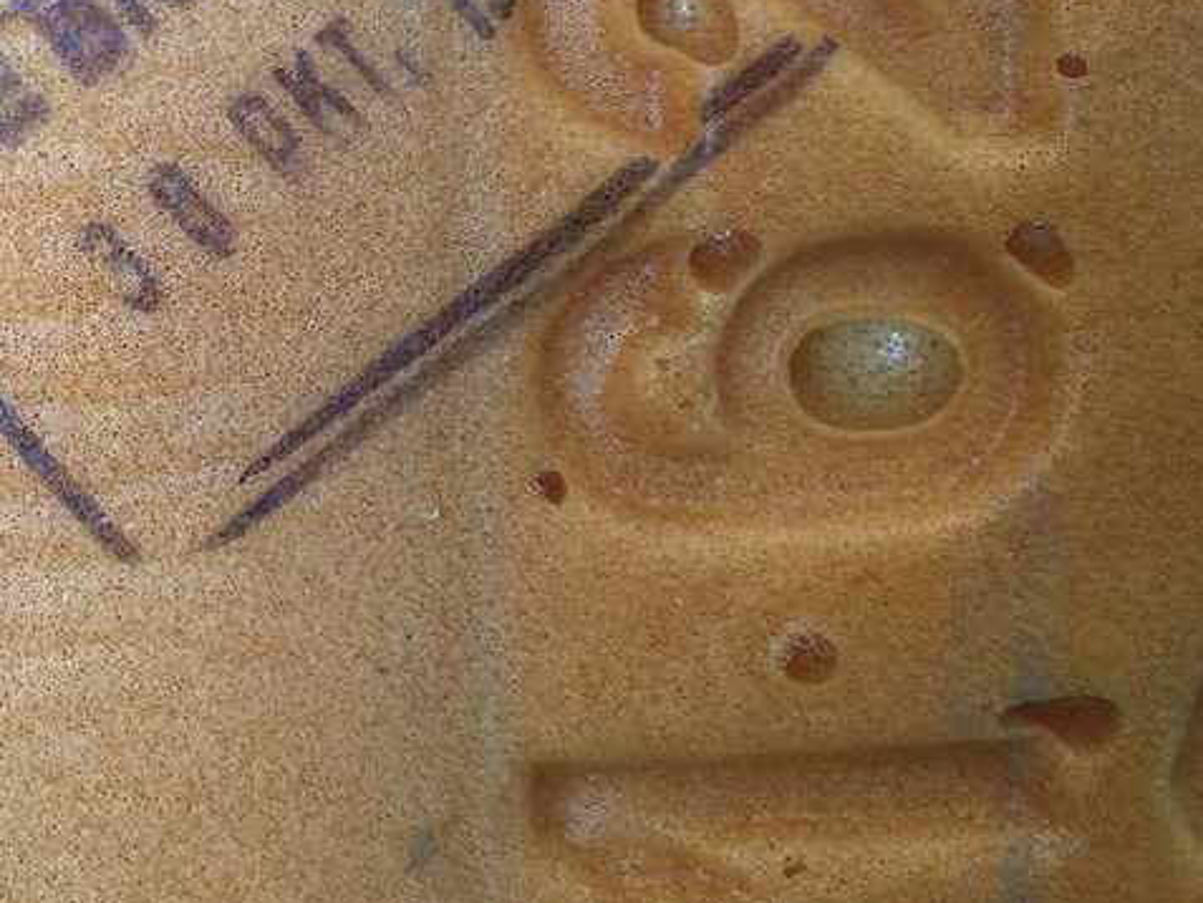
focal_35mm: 73
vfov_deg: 19.9
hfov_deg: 25.9
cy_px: 136
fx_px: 2538
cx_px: 141
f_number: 2.2
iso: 50
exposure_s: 1/30
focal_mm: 4.15
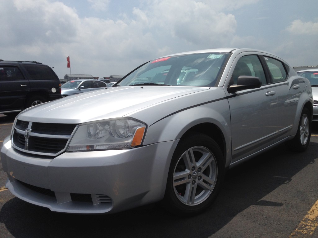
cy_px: 119
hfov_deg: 55.4
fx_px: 303
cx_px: 159
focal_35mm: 33
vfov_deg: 42.9
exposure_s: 1/3876
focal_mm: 4.12
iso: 50
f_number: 2.4
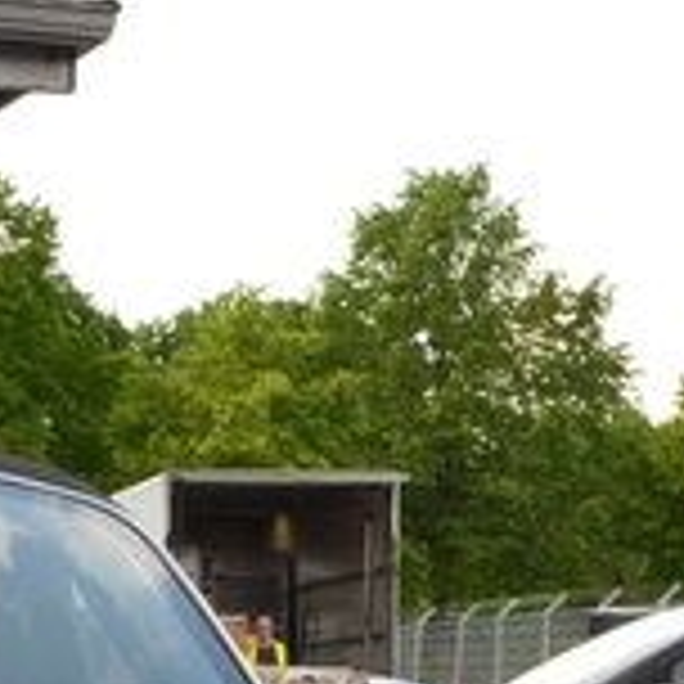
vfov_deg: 10.9
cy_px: 1064
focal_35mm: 154
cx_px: -324
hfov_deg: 10.9
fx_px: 3443
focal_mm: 24
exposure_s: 1/60
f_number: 10
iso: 220
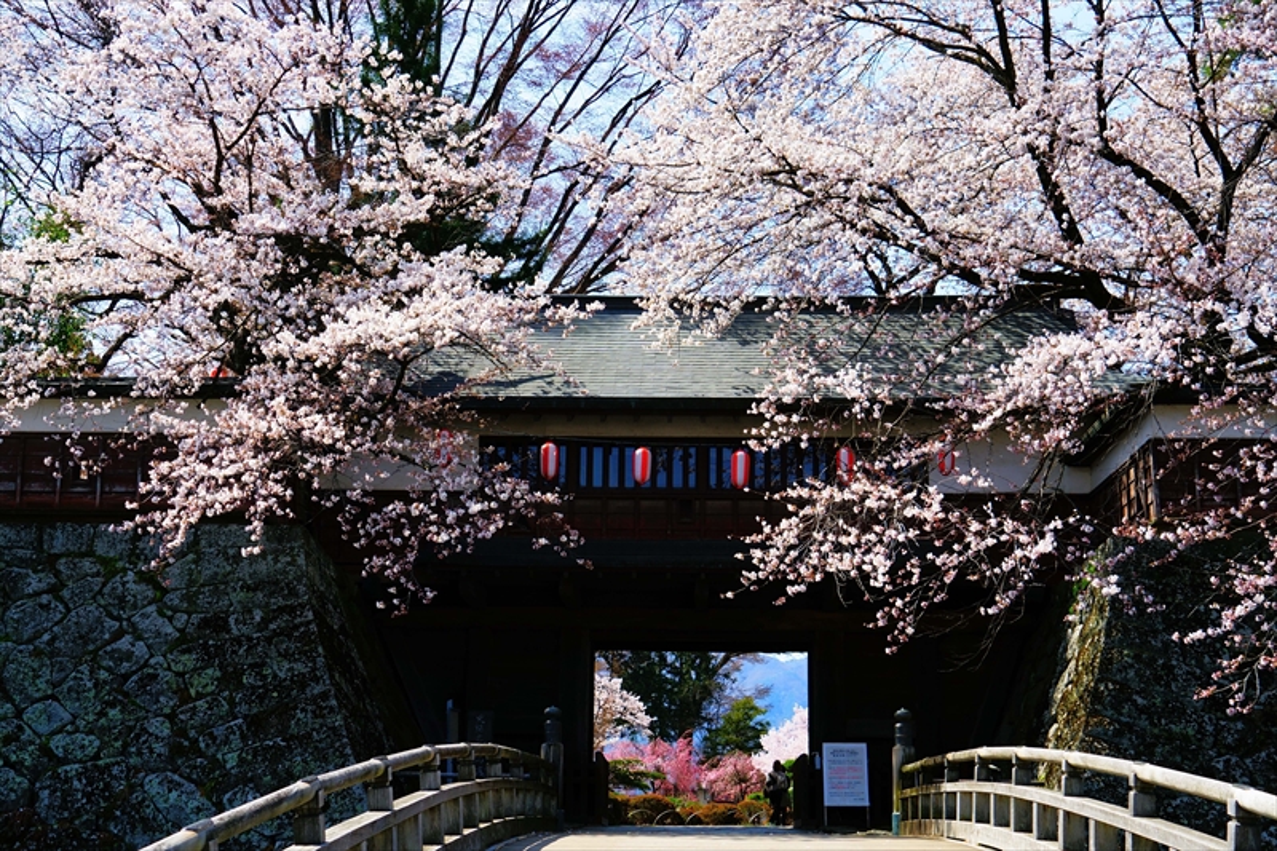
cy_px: 426
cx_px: 638
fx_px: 1702
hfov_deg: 41.1
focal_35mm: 48
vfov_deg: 28.1
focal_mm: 32
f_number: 7.1
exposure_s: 1/160
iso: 100
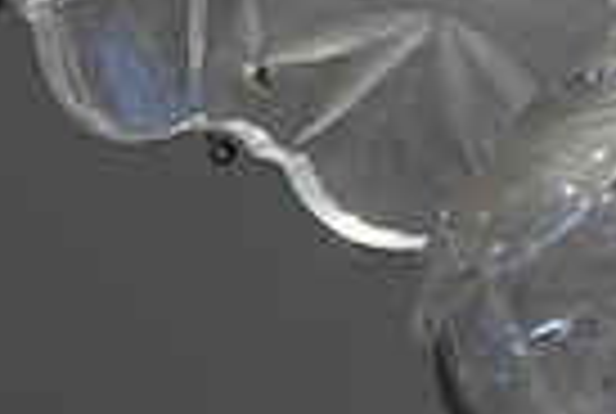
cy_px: -922
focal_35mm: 295
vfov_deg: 4.5
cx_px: 863
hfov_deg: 6.9
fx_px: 5059
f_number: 3.5
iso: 1250
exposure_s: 1/125
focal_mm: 30
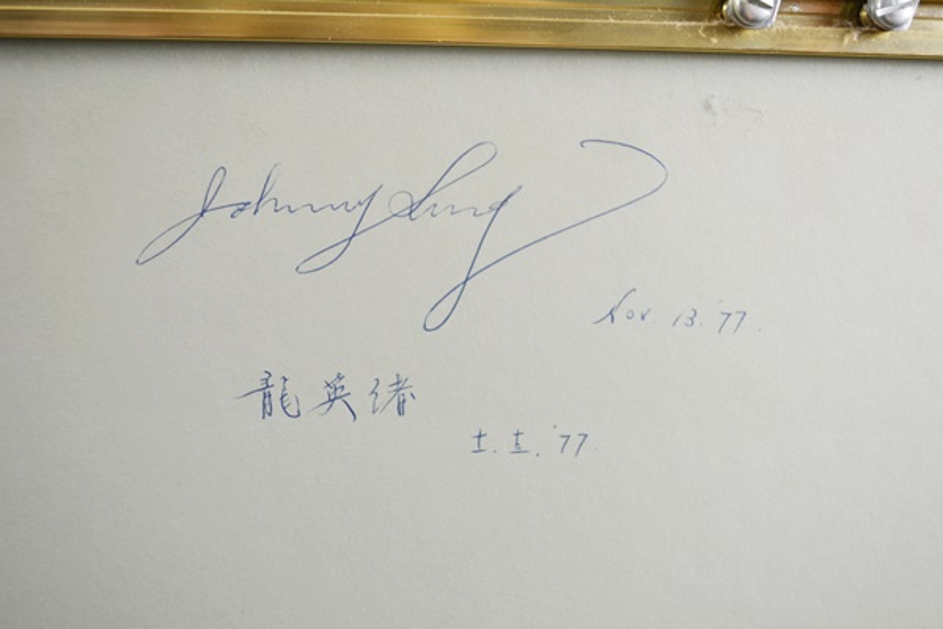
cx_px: 472
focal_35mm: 45
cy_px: 314
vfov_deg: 29.9
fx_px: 1179
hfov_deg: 43.6
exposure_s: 1/60
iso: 450
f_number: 4.5
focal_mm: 30
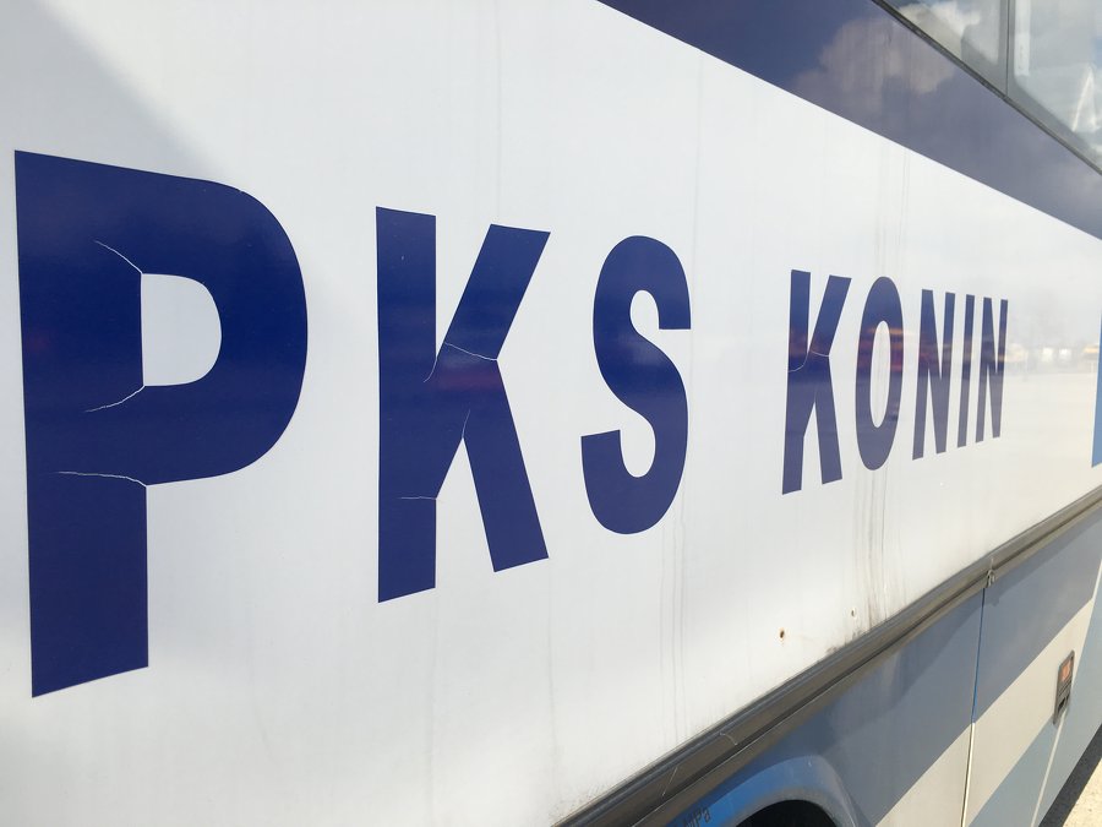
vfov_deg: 48.2
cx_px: 551
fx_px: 923
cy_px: 414
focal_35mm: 29
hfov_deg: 61.7
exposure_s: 1/1350
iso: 25
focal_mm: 4.15
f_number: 2.2
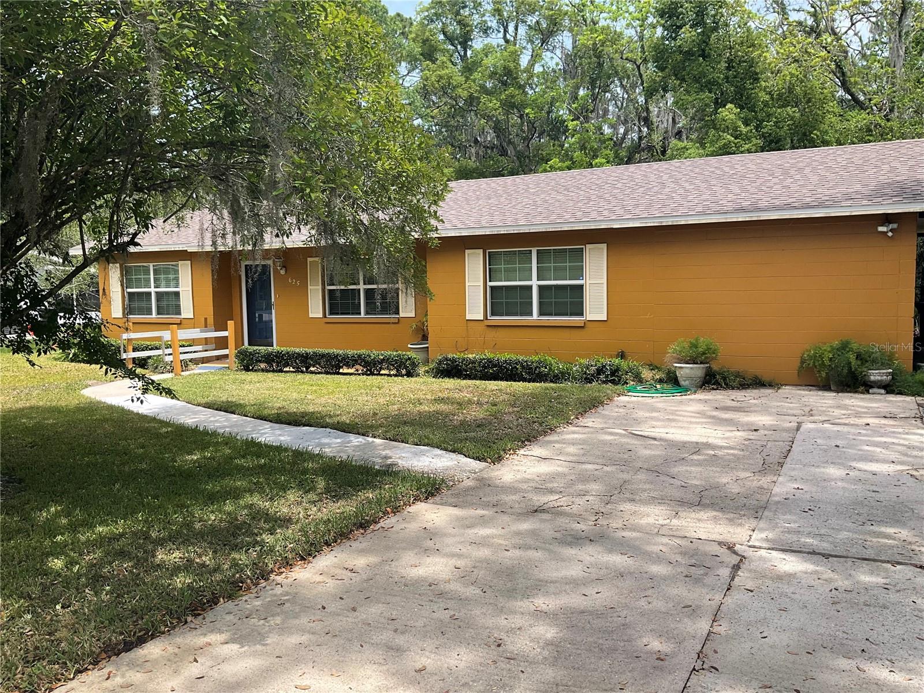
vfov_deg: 48.2
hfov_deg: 61.7
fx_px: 774
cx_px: 462
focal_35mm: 29
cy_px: 346
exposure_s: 1/792
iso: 25
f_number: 1.8
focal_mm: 3
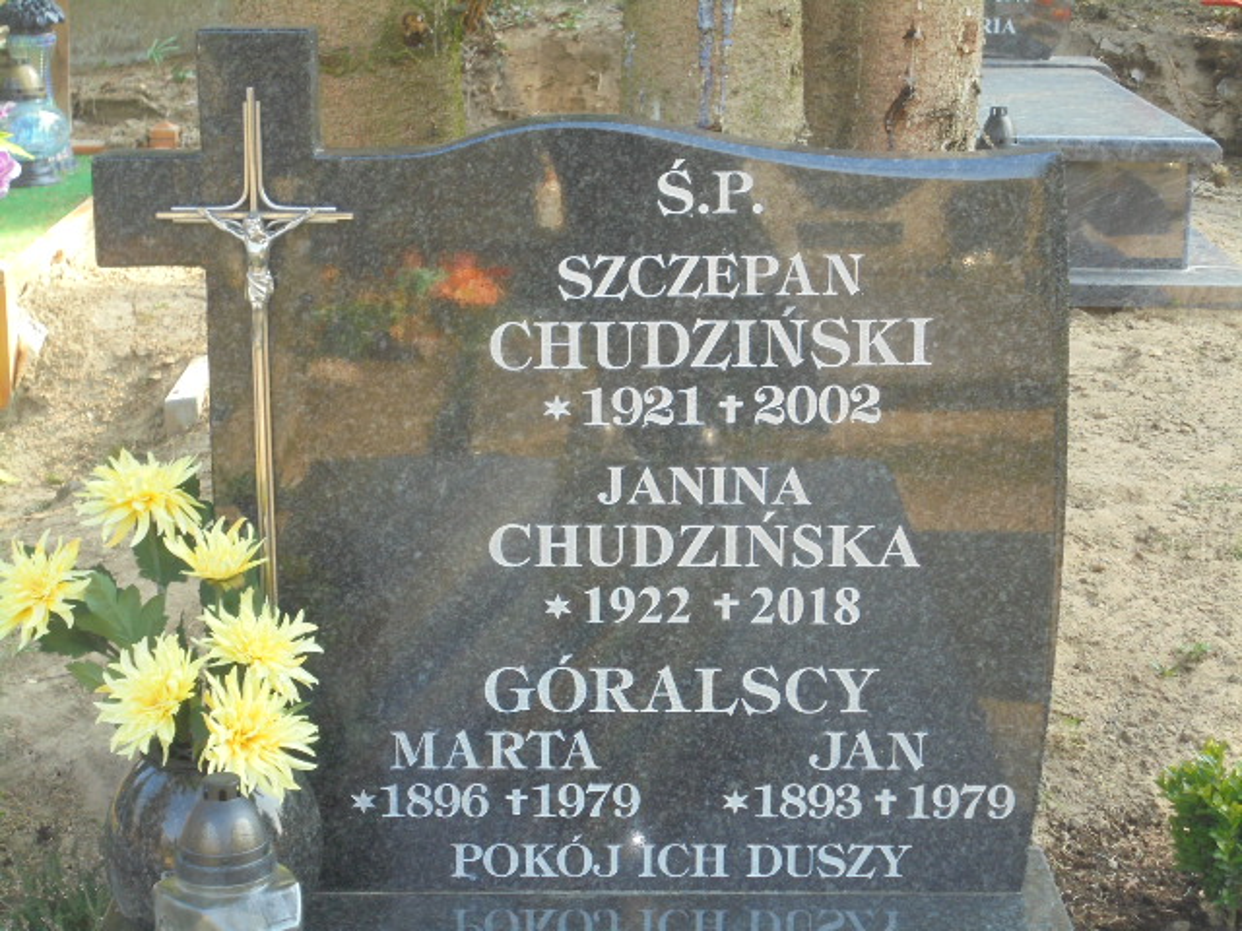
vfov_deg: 20.2
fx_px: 2619
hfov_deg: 26.7
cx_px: 621
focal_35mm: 73
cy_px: 466
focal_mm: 13.1
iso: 200
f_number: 6.1
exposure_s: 1/60
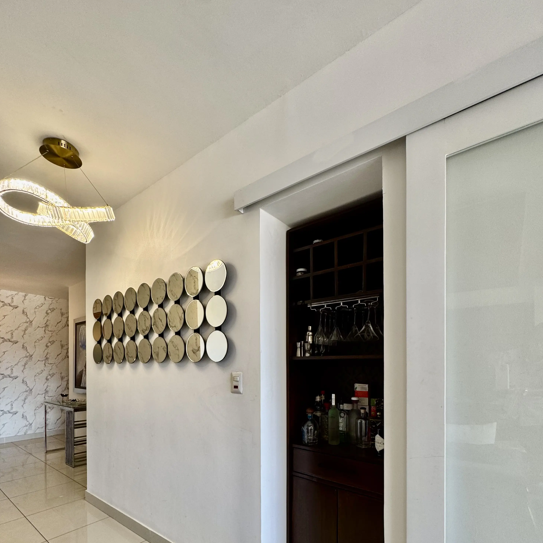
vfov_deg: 80.8
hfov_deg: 84.0
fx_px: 302
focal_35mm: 17
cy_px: 367
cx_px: 266
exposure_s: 1/99
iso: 80
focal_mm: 2.22
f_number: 2.2
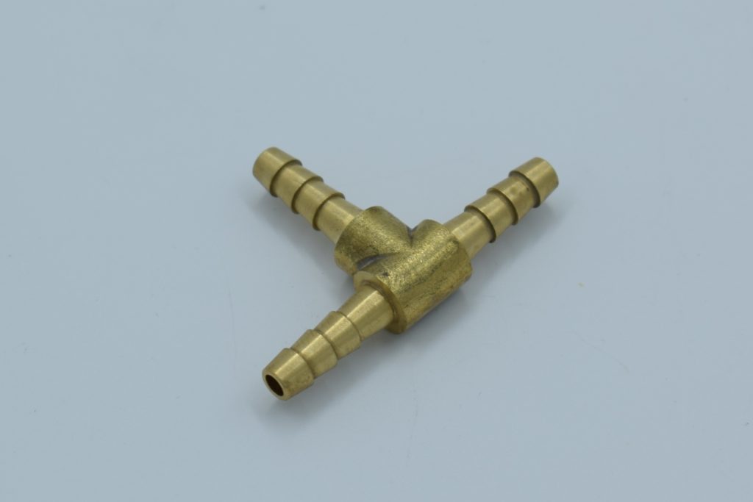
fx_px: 1726
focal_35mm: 82
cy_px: 251
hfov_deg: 24.6
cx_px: 376
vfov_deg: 16.6
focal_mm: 55
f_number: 6.3
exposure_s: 1/125
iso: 100
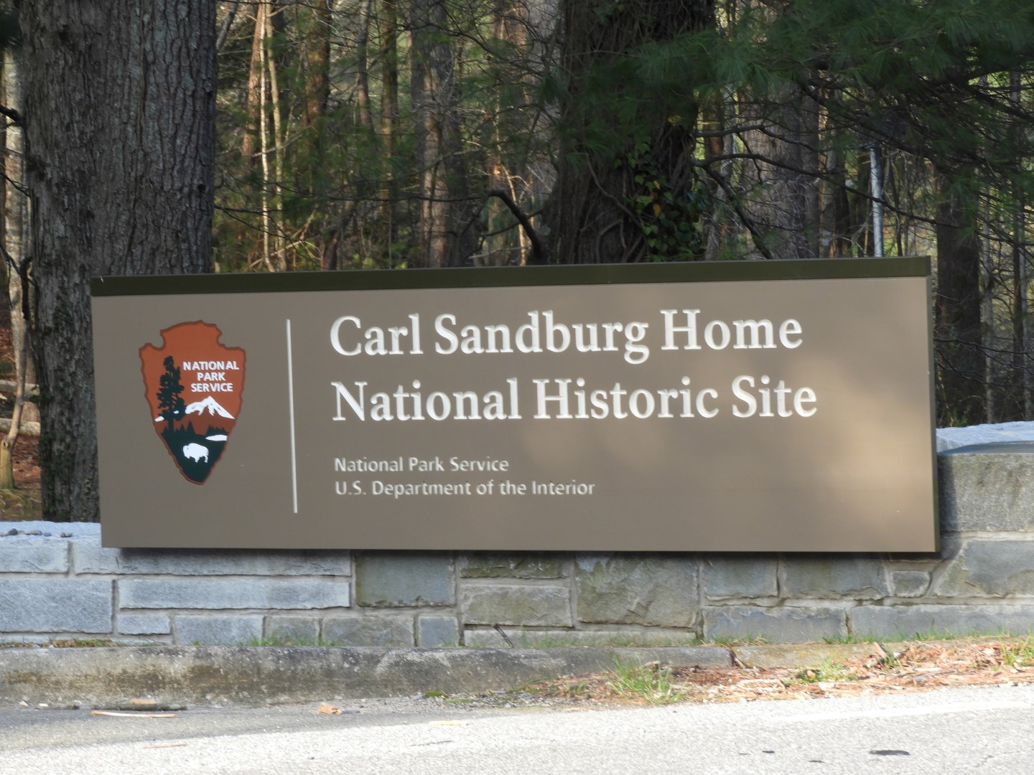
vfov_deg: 8.7
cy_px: 388
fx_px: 5078
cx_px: 517
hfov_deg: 11.6
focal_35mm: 170
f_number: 5.2
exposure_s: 1/80
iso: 100
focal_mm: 30.5
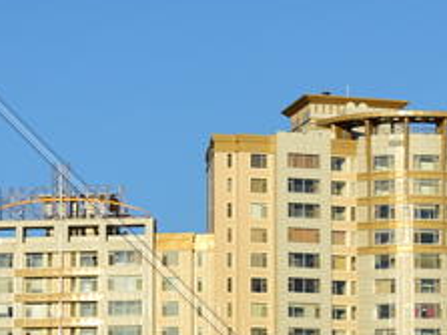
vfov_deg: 6.9
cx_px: 349
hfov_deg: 9.2
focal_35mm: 214
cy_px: 457
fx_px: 2762
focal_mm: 38
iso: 100
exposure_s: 1/200
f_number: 9
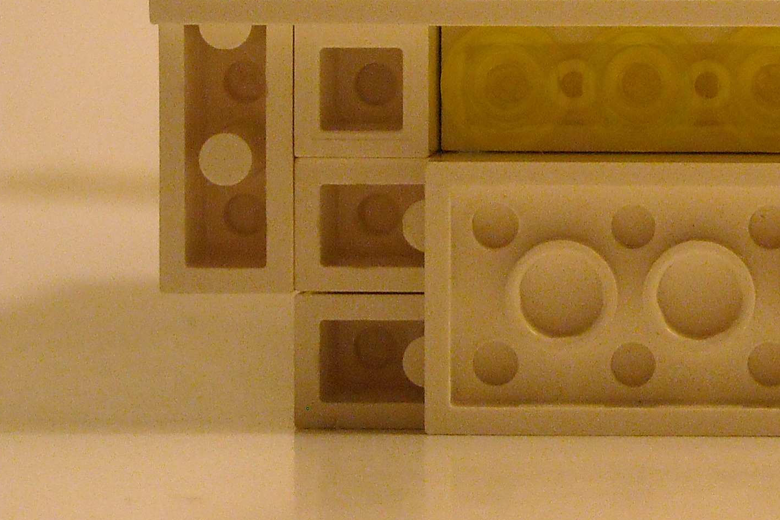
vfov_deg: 5.5
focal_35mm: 250
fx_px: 5417
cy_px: -99
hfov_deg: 8.2
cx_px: 789
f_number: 4.7
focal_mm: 17.1
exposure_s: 1/23
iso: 400
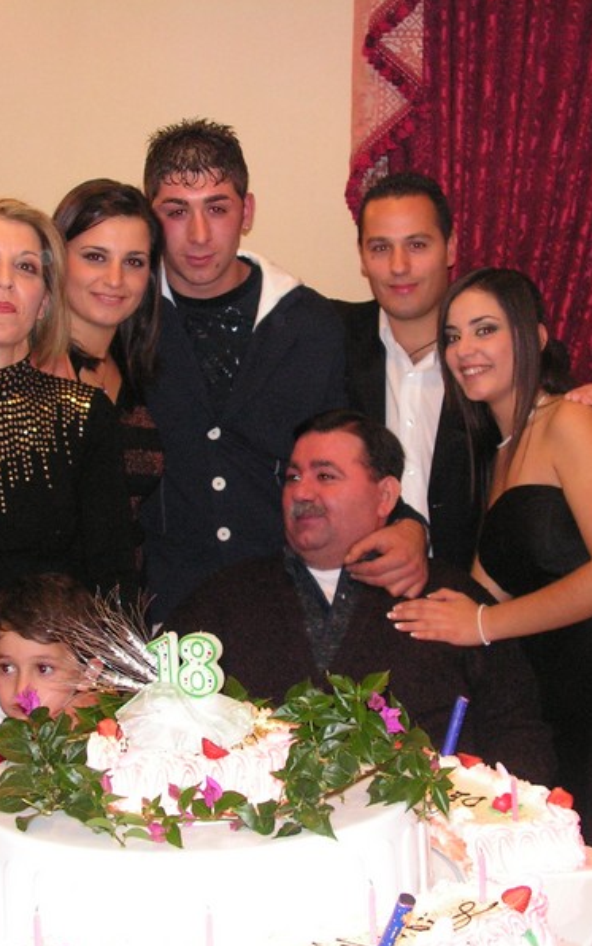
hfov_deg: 20.3
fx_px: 1651
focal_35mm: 64
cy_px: 473
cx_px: 294
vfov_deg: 32.0
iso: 200
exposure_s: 1/40
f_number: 3.2
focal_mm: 7.6
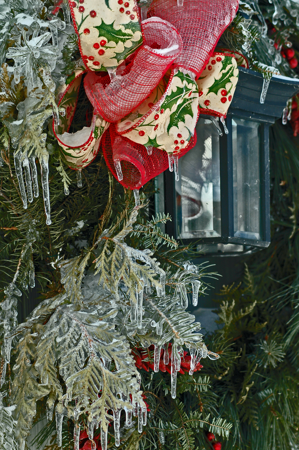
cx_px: 150
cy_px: 225
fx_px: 1497
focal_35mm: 120
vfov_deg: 17.1
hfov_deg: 11.4
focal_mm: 80
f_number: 5.6
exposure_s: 1/125
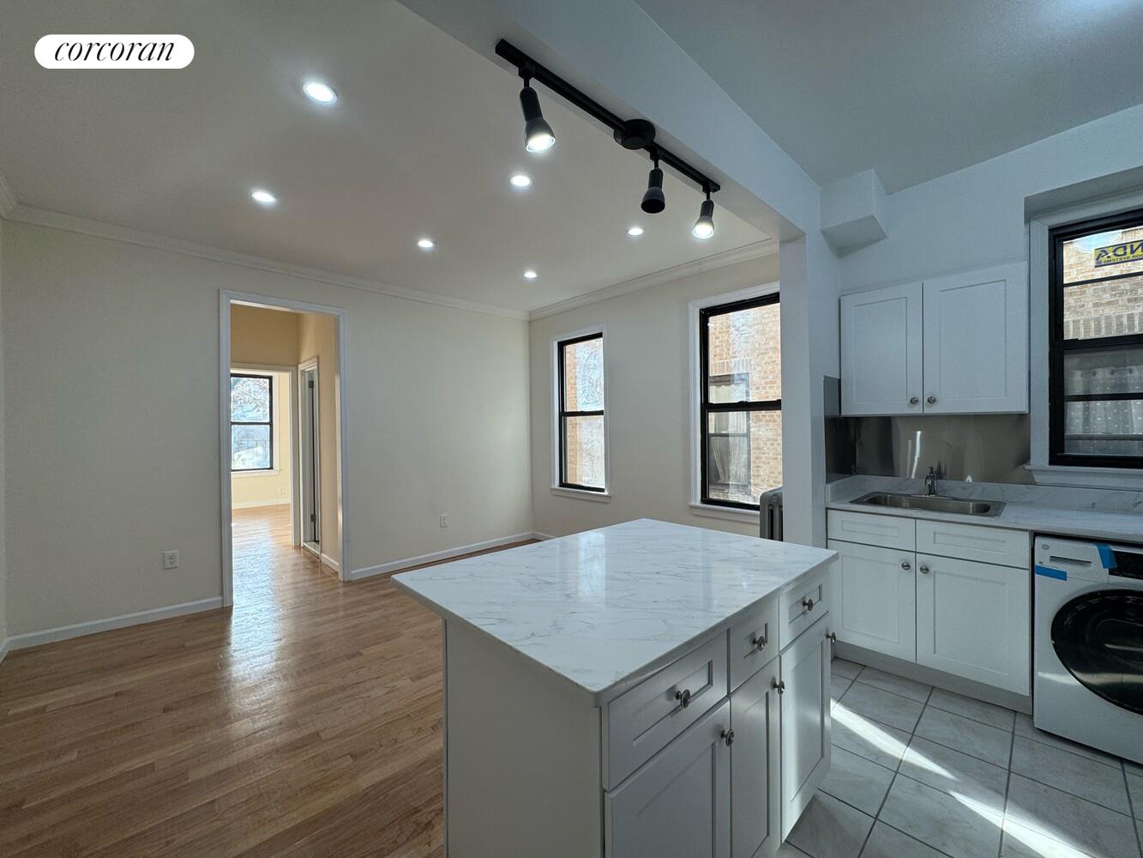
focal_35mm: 14
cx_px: 572
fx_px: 462
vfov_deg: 85.7
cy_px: 429
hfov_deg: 102.1
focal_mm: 2.22
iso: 80
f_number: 2.2
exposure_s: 1/120
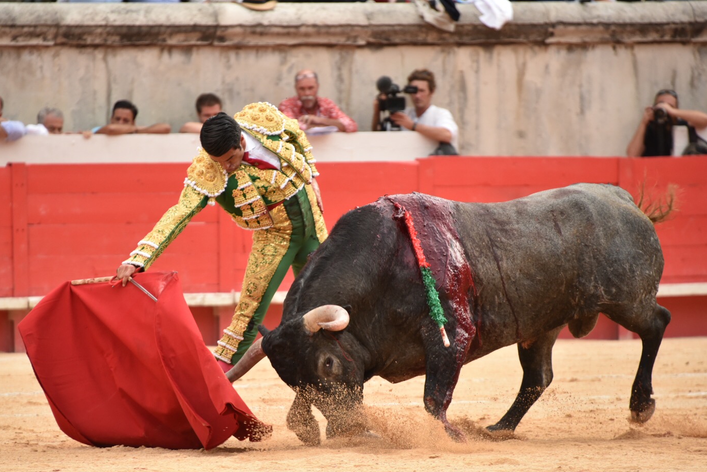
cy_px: 268
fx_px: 6932
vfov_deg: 3.9
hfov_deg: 5.8
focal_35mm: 353
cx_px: 323
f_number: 5.6
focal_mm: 300
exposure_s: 1/640
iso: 1600
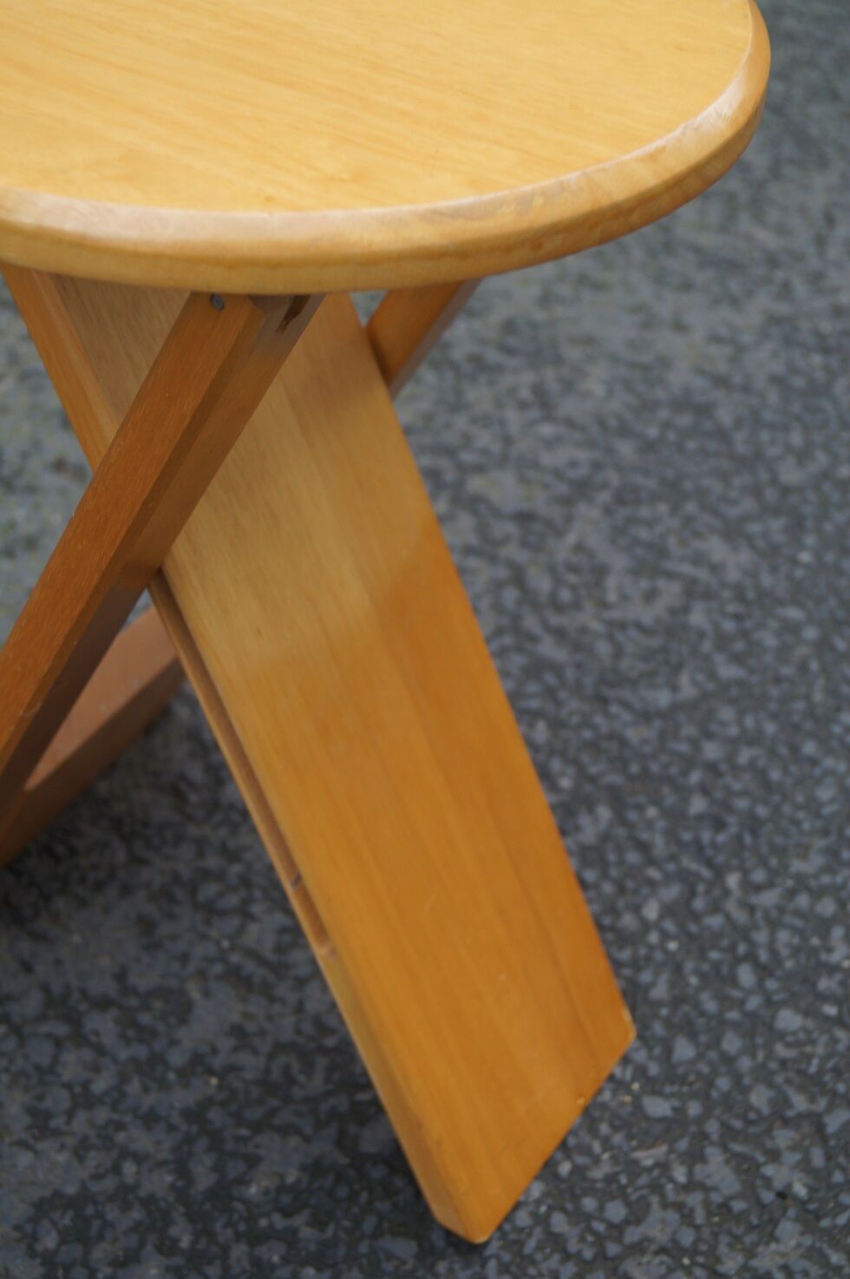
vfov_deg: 38.2
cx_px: 425
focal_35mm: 52
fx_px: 1845
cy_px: 640
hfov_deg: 25.9
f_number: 5
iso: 200
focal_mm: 35
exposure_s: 1/60
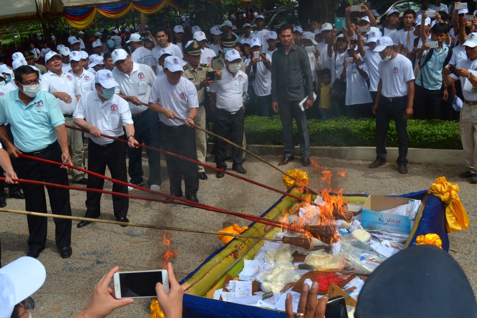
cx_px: 238
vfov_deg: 31.9
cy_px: 159
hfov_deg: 46.4
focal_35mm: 42
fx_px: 557
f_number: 7.1
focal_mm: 28
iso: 100
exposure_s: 1/200
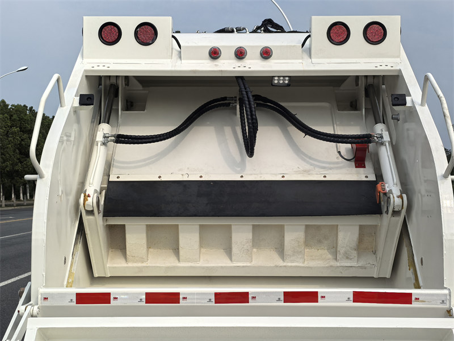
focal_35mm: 56
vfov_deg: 26.1
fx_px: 734
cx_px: 227
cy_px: 170
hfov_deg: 34.3
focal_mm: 5.75
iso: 50
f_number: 2
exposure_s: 1/3067
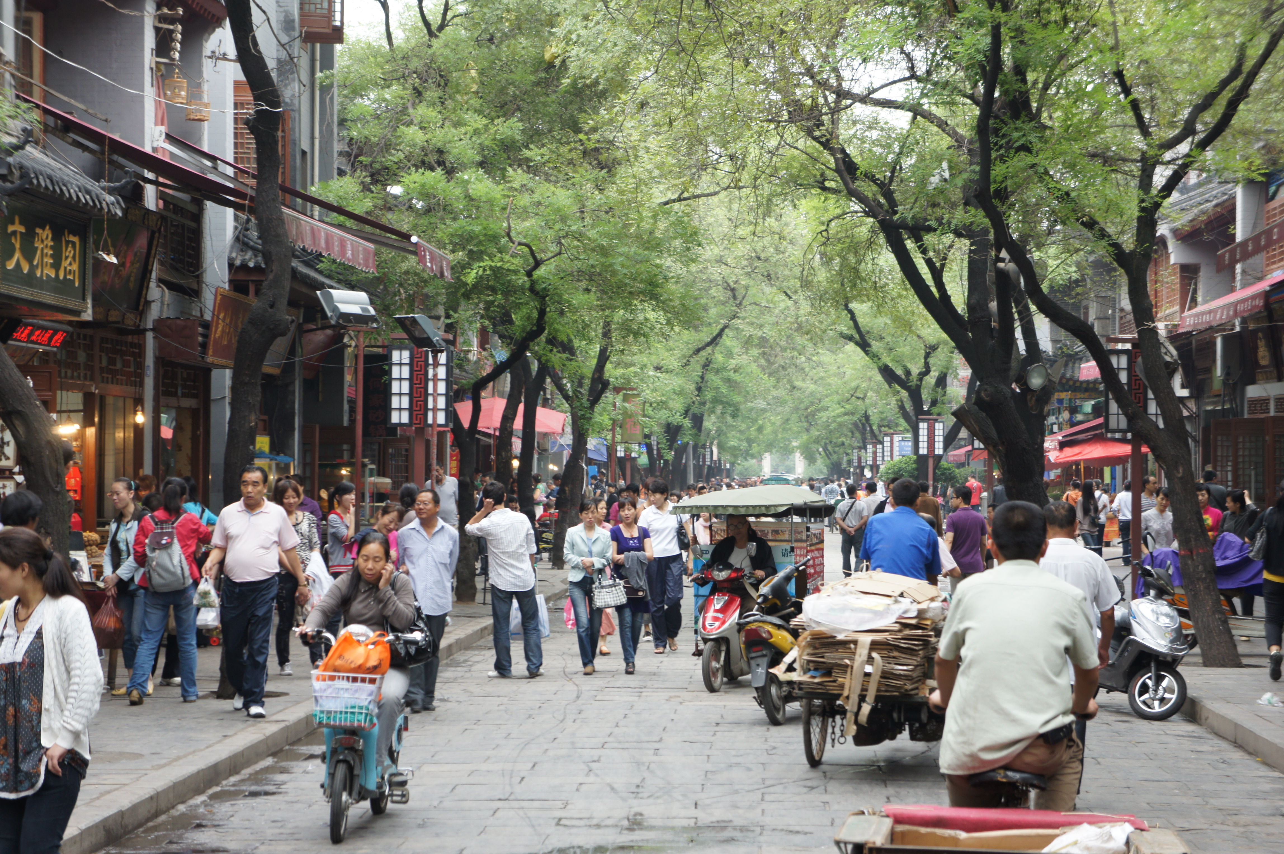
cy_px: 427
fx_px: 2941
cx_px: 642
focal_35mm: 82
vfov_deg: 16.5
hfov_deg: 24.6
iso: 200
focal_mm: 55
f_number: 5.6
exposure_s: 1/100
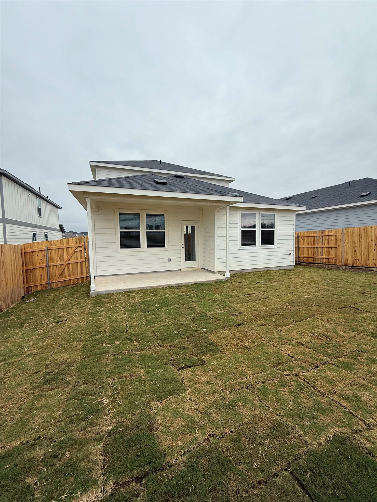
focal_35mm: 14
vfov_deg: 102.1
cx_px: 188
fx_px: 203
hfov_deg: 85.7
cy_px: 251
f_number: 2.2
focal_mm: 2.22
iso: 50
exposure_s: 1/638
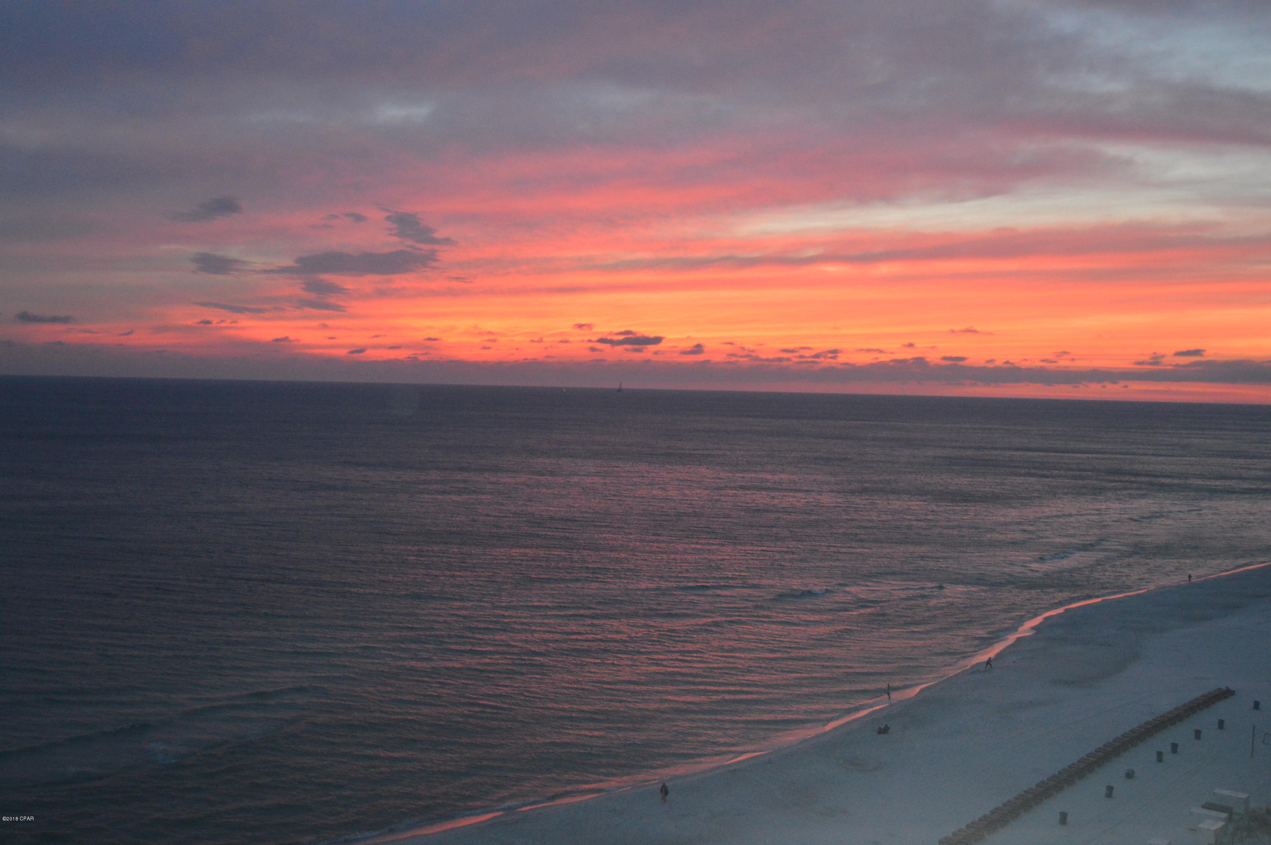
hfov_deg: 53.2
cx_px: 636
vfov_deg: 36.8
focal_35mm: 36
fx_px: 1270
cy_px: 422
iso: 2000
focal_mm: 24
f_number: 3.8
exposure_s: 1/60
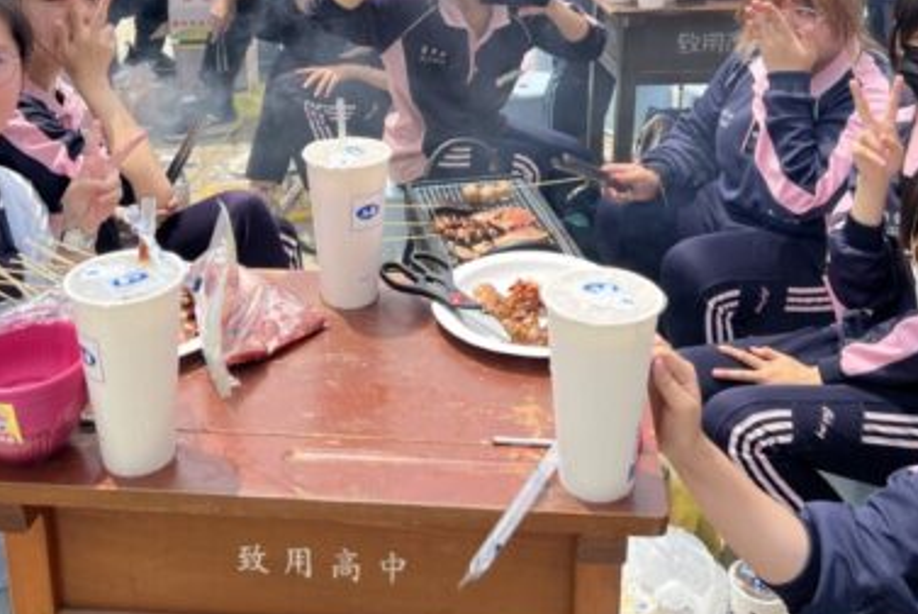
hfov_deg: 45.4
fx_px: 1097
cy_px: 93
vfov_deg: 30.2
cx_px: 450
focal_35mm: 43
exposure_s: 1/1751
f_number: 1.5
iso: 50
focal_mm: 5.7
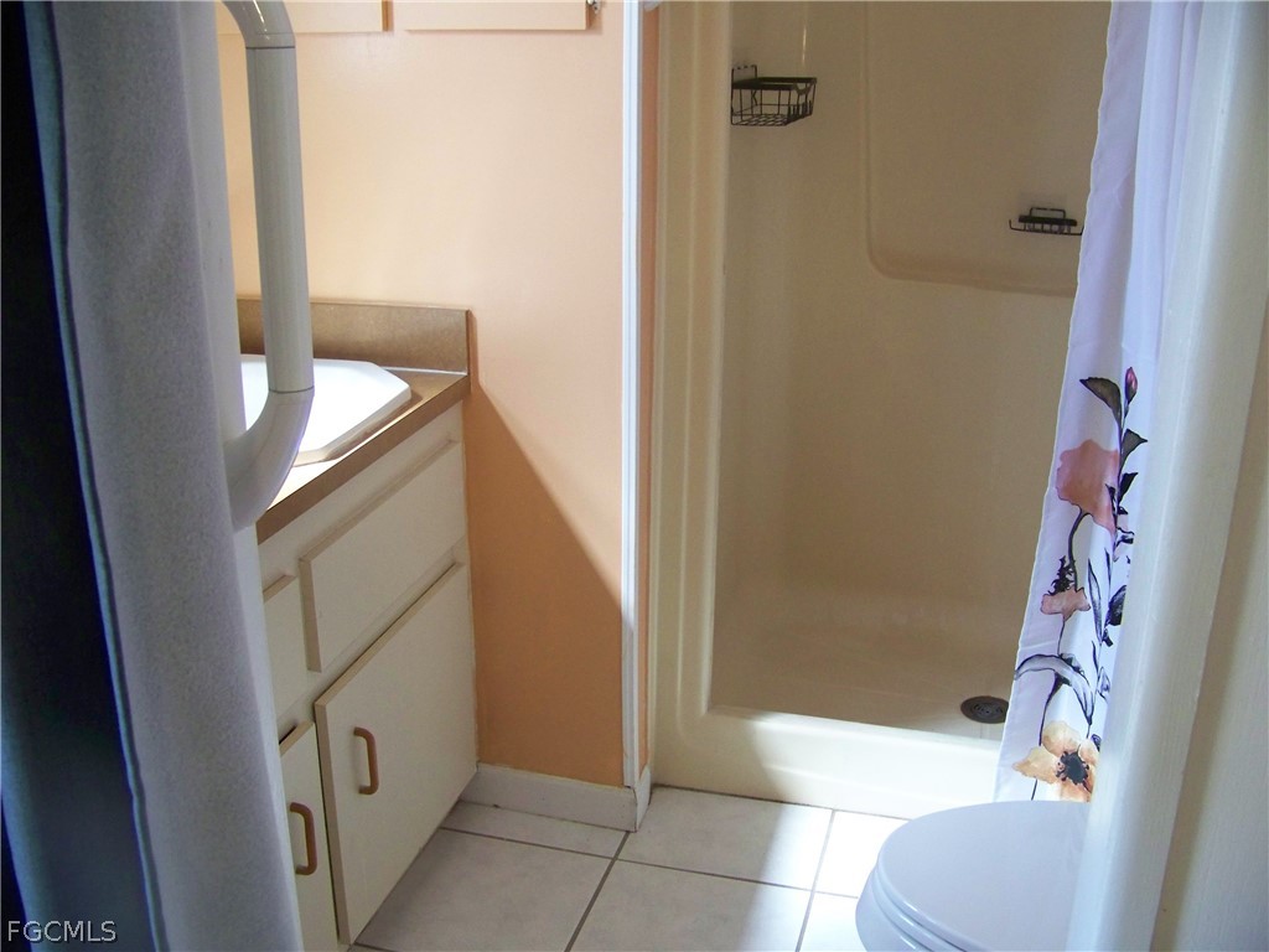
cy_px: 476
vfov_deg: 39.7
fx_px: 1320
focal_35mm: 36
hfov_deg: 51.4
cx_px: 634
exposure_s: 1/30
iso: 250
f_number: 2.8
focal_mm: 5.85
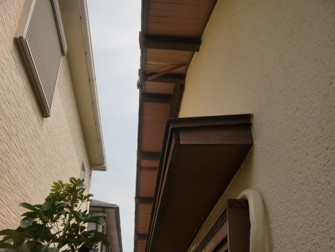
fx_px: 368
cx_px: 168
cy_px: 126
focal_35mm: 38
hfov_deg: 49.0
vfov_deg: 37.7
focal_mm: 6.66
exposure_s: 1/640
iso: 64
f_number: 3.9
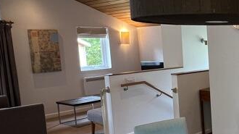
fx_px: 279
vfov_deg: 27.0
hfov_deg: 36.2
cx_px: 285
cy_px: 75
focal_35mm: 44
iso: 125
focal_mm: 1.57
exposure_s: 1/50
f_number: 1.8
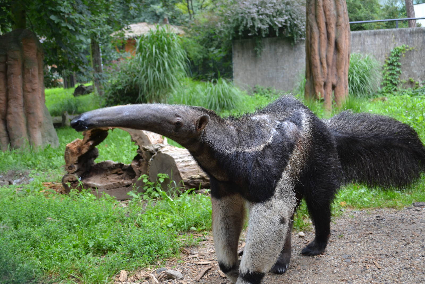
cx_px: 212
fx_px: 460
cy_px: 142
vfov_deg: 34.2
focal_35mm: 39
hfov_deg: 49.5
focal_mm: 26
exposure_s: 1/125
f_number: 5.6
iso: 400
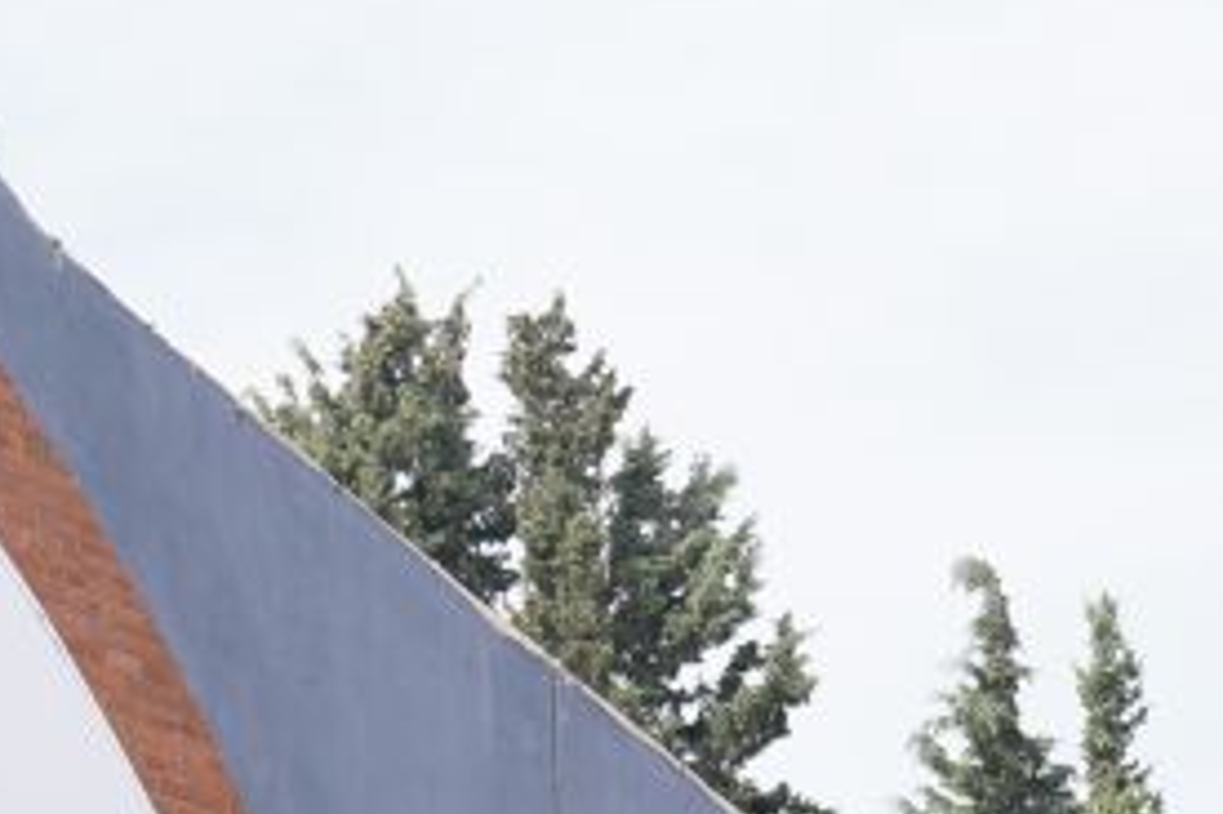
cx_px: -178
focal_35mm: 142
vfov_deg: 9.3
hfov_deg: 14.1
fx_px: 4821
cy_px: 1343
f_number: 4.5
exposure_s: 1/320
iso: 100
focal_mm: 26
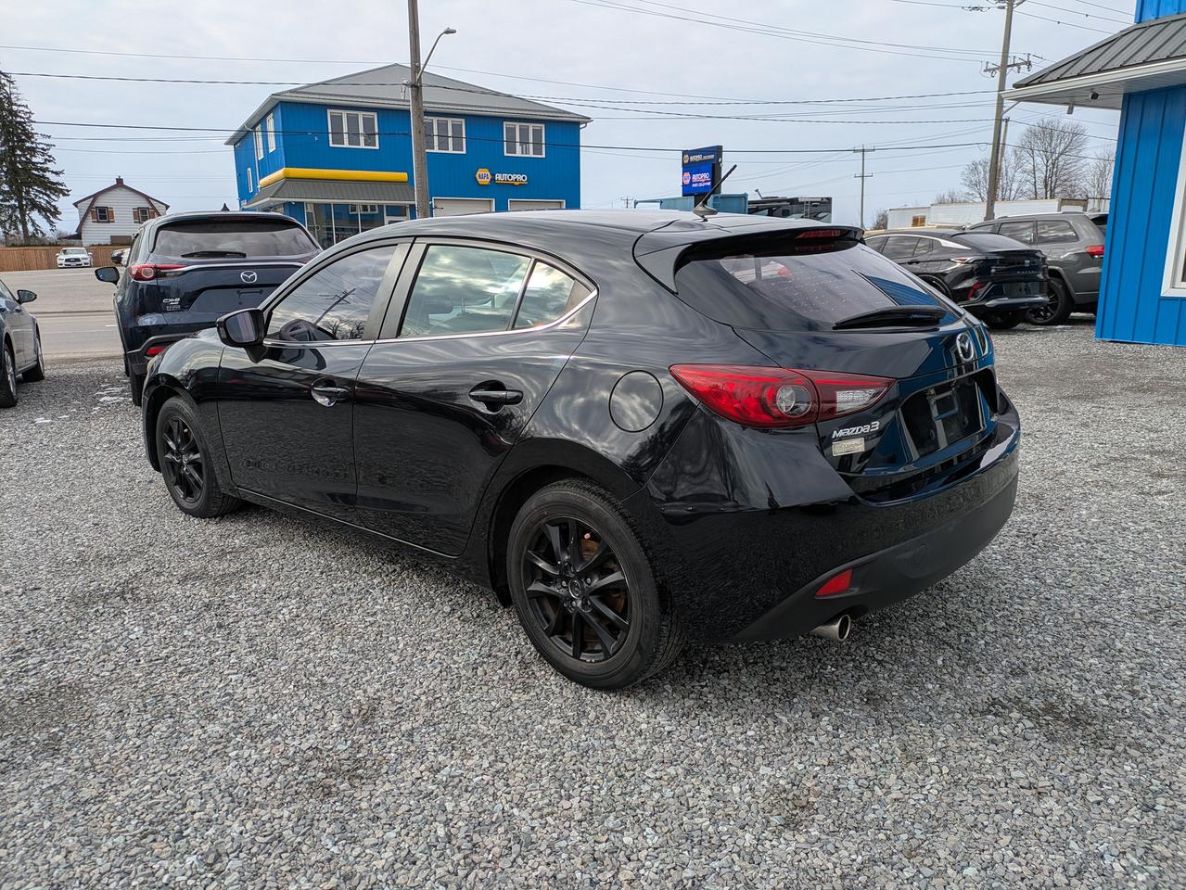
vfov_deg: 54.9
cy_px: 445
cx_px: 593
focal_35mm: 25
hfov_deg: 69.4
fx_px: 857
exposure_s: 1/1420
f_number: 1.89
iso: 40
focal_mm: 5.43
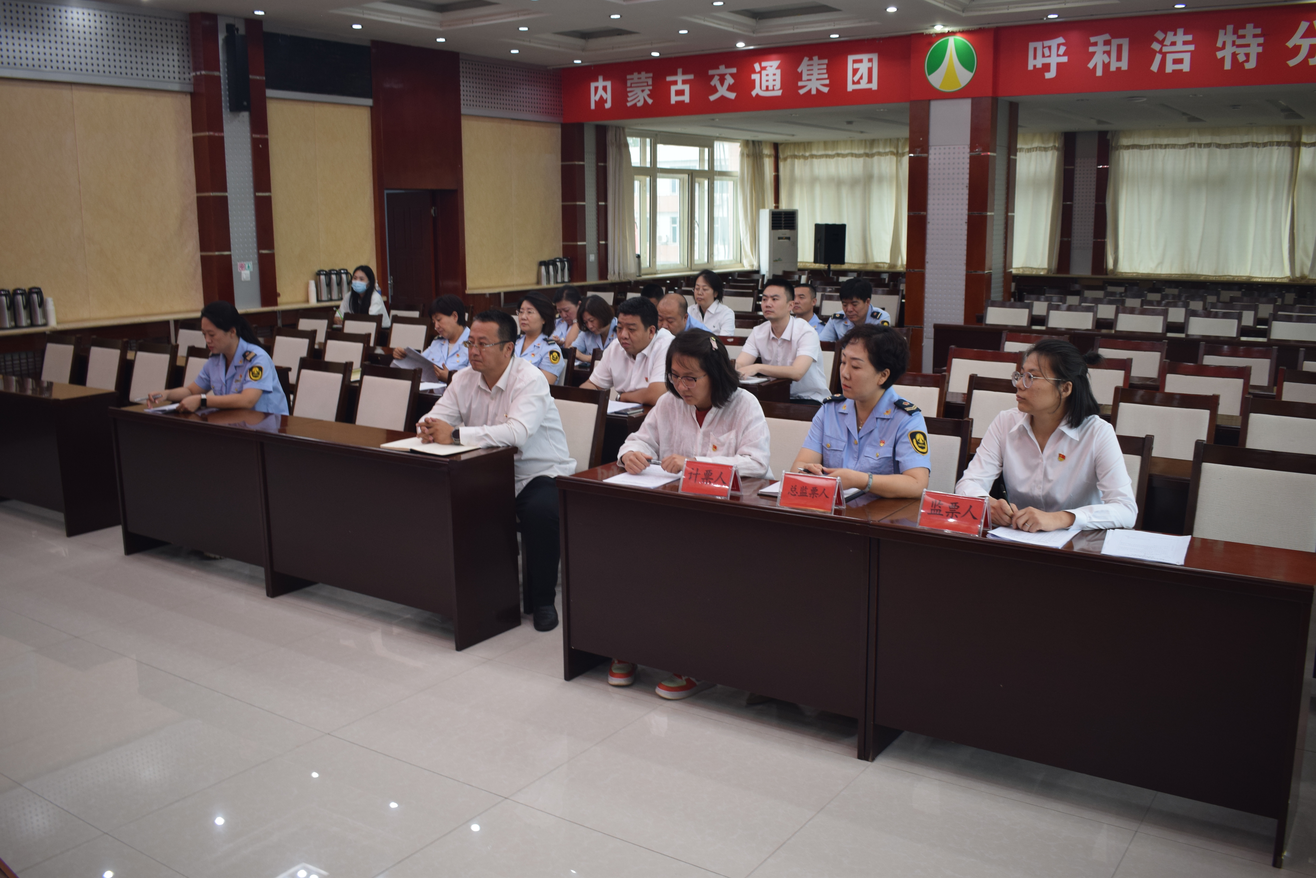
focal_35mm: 32
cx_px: 658
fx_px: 1151
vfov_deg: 41.7
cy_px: 439
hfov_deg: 59.5
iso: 450
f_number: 4
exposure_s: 1/60
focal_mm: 21
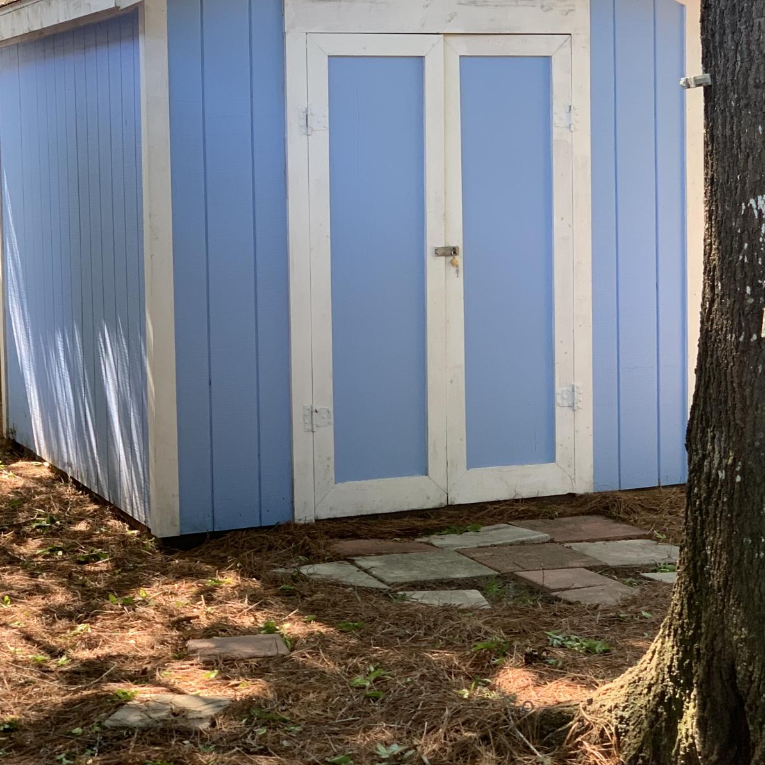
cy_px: 297
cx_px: 447
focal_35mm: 77
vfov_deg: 22.4
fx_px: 1925
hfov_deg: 22.5
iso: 64
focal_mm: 6
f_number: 2.4
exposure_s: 1/122
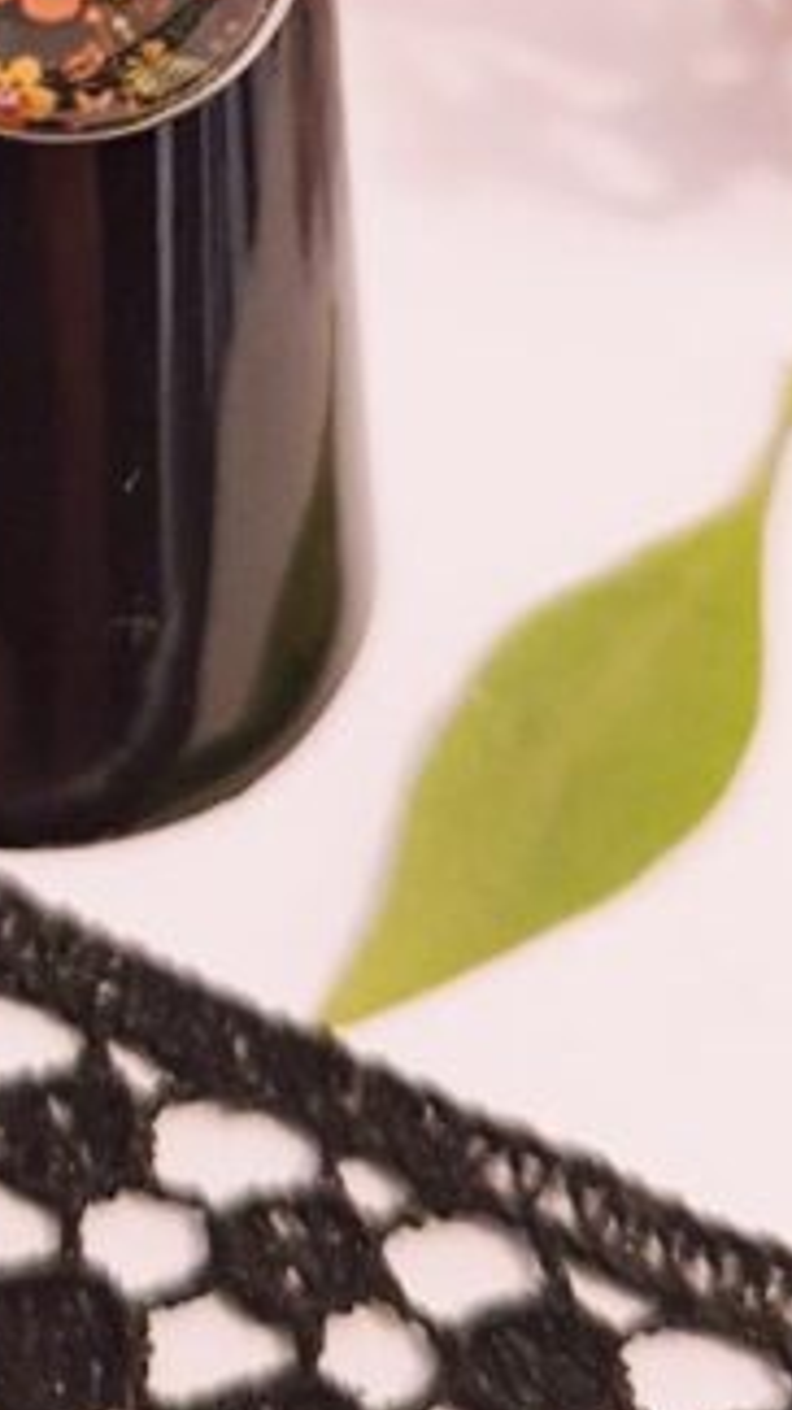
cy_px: 9
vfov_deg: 28.4
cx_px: -83
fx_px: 2616
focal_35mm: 70
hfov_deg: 16.7
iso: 320
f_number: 1.7
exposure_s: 1/10
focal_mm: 4.2
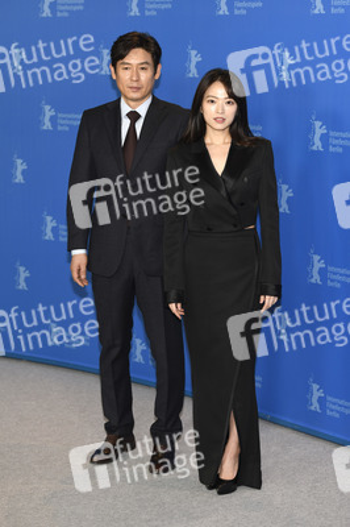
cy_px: 264
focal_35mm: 70
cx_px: 175
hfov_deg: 19.4
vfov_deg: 28.9
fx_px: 1023
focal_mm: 70
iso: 800
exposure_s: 1/320
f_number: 3.5
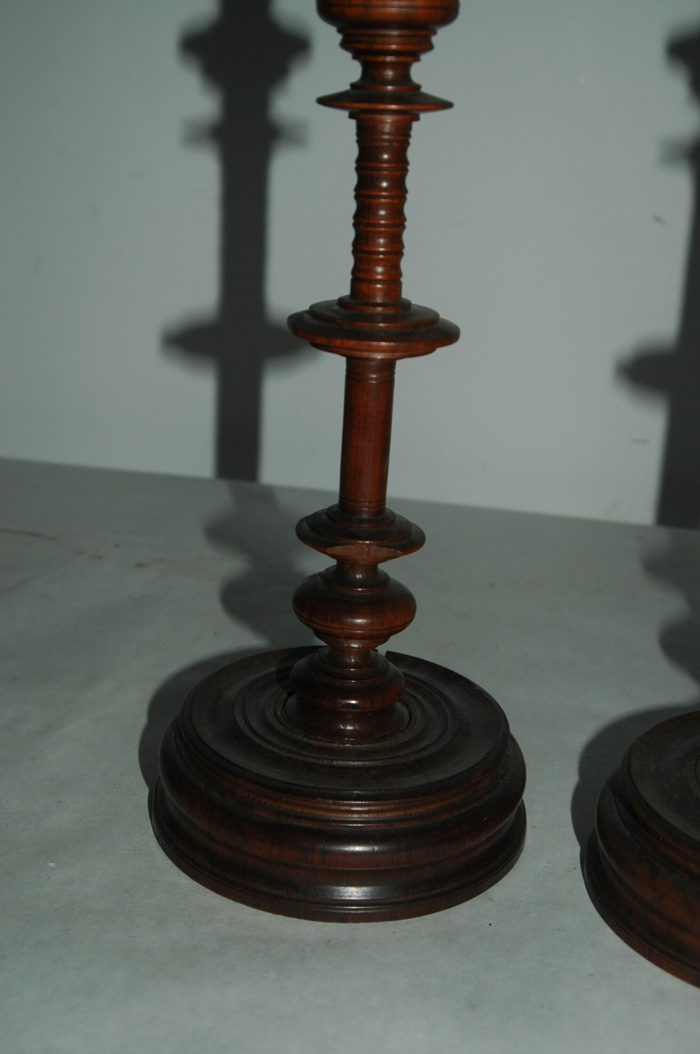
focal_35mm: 51
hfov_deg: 26.4
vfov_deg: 38.9
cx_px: 350
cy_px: 527
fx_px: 1491
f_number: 5.6
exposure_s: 1/125
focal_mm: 34
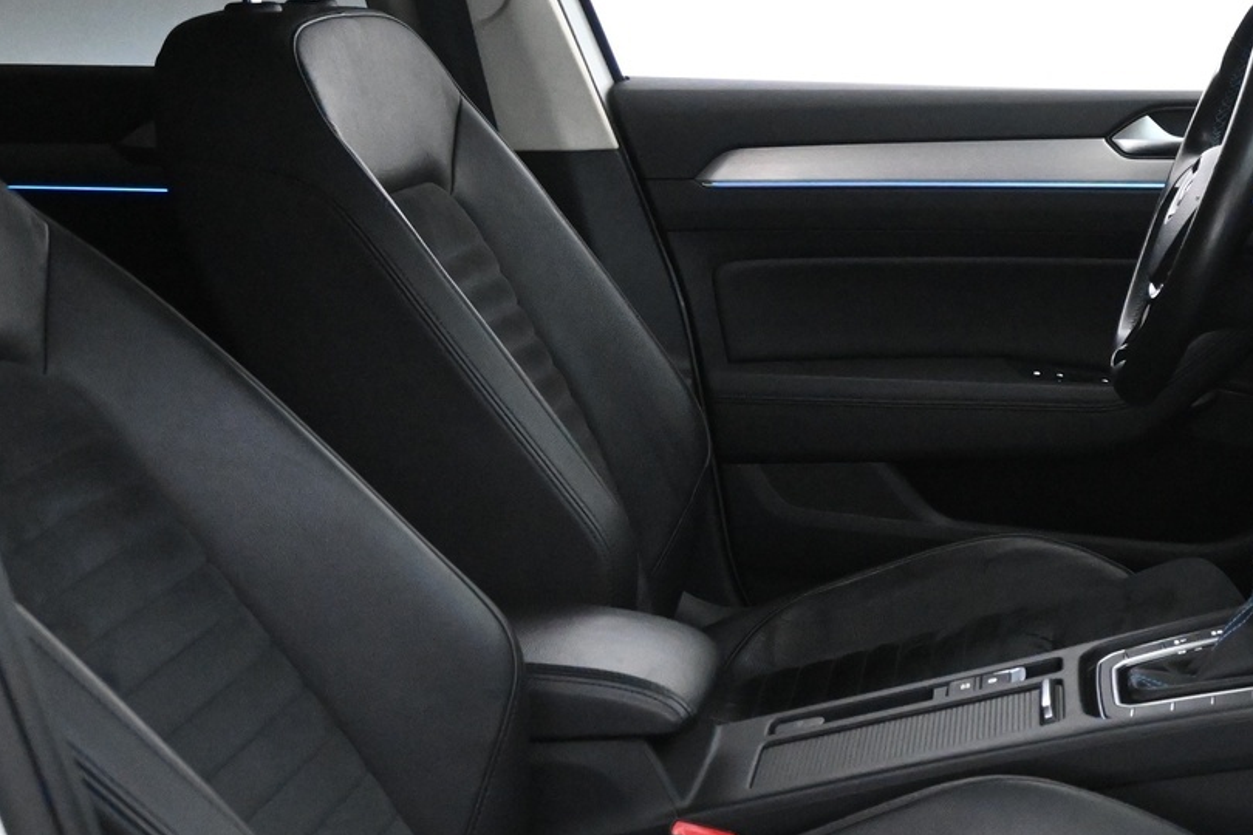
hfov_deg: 29.0
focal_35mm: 68
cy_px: 411
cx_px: 1067
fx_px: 2349
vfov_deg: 20.2
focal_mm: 22.5
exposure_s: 1/60
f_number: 4
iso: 6400
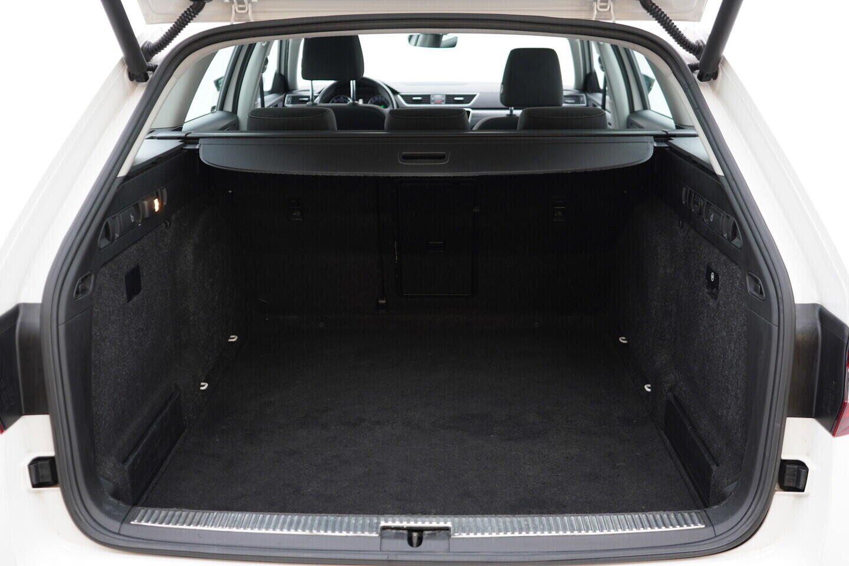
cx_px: 424
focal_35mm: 36
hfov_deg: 53.1
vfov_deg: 36.9
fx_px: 849
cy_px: 283
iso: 200
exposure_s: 1/40
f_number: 2.8
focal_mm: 24
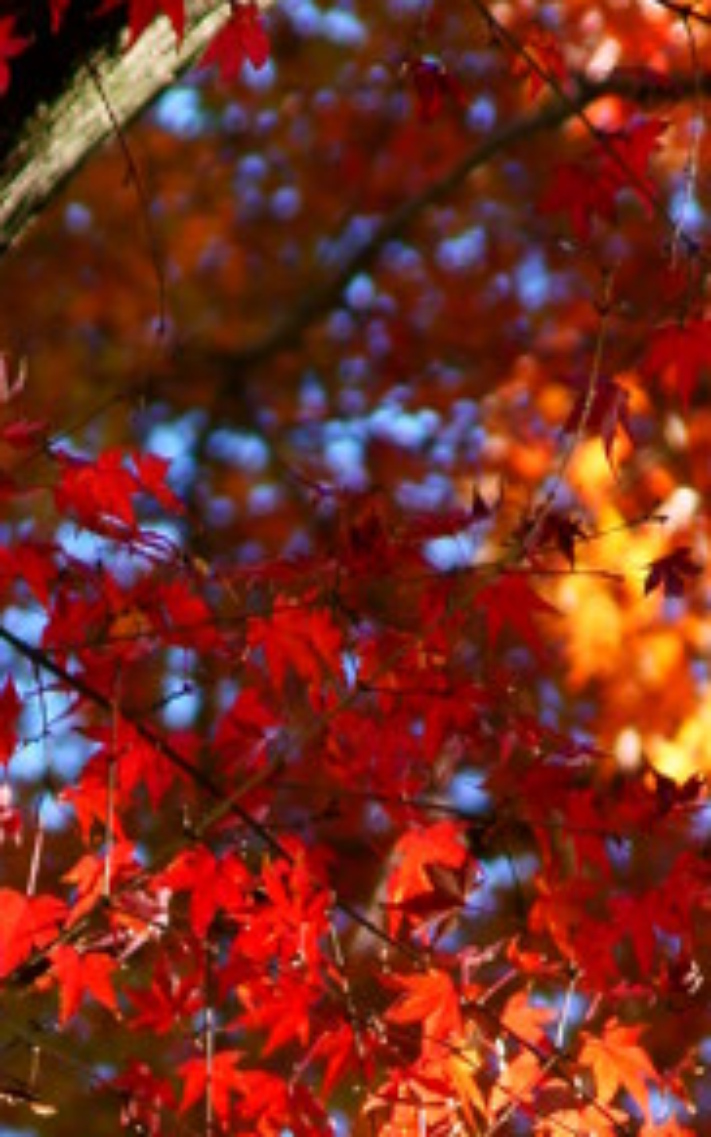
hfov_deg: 3.1
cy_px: 1641
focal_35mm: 430
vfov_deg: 4.9
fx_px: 13325
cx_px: 74
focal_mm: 80
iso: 160
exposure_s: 1/125
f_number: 4.5
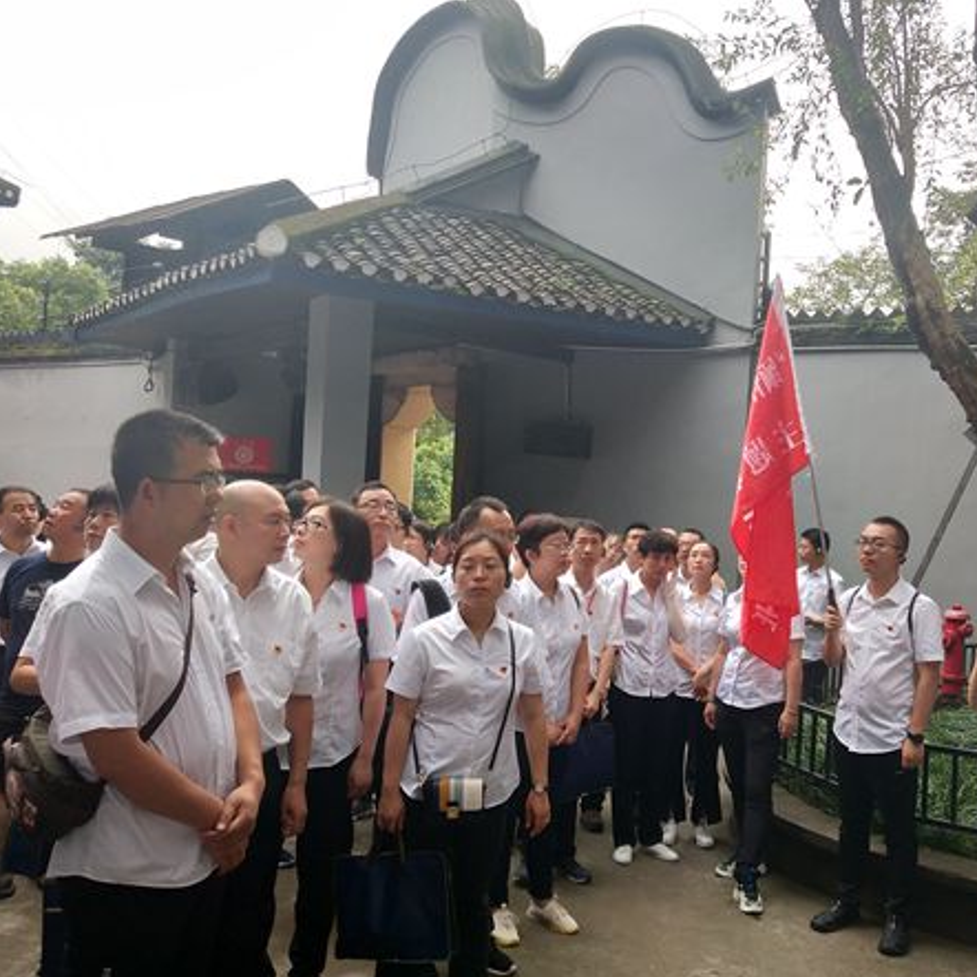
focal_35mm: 36
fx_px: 1150
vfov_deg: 46.0
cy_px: 493
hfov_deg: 45.7
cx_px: 603
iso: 133
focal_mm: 3.95
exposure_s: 1/323
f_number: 1.8
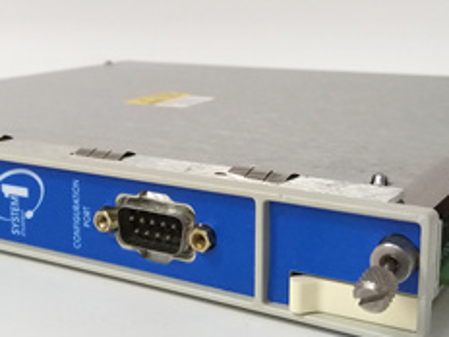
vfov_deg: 26.0
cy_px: 131
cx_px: 139
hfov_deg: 33.9
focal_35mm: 56
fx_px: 726
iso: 267
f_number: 1.8
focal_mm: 3.63
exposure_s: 1/30
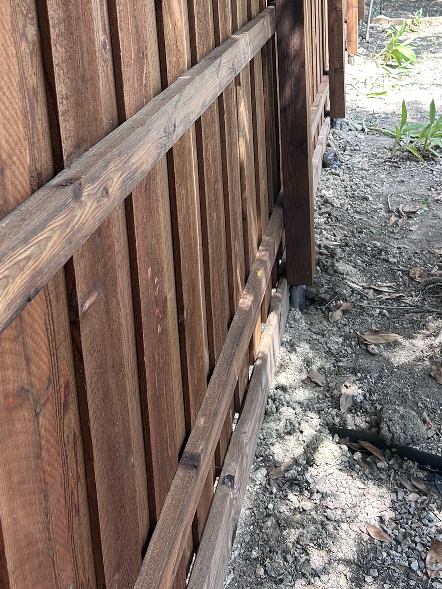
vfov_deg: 40.0
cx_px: 253
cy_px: 99
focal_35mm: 45
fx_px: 766
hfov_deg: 32.1
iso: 40
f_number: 1.5
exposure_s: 1/198
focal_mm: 5.7
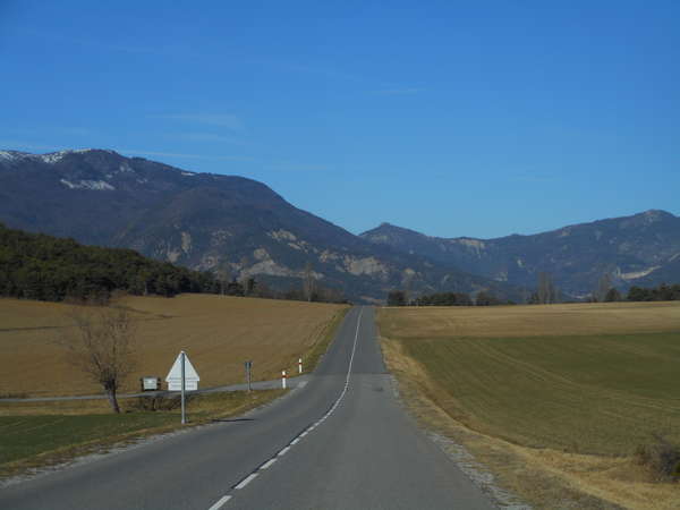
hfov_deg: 25.3
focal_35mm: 77
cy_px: 255
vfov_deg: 19.1
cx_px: 340
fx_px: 1513
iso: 80
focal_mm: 13.8
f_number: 5.5
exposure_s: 1/1000
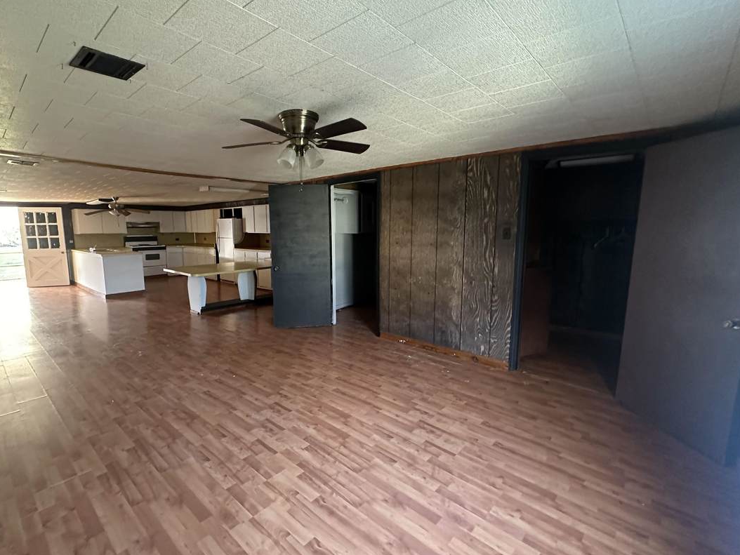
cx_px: 322
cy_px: 276
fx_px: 363
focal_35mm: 17
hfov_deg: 90.5
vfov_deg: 74.8
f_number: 2.2
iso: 1000
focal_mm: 2.22
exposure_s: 1/60
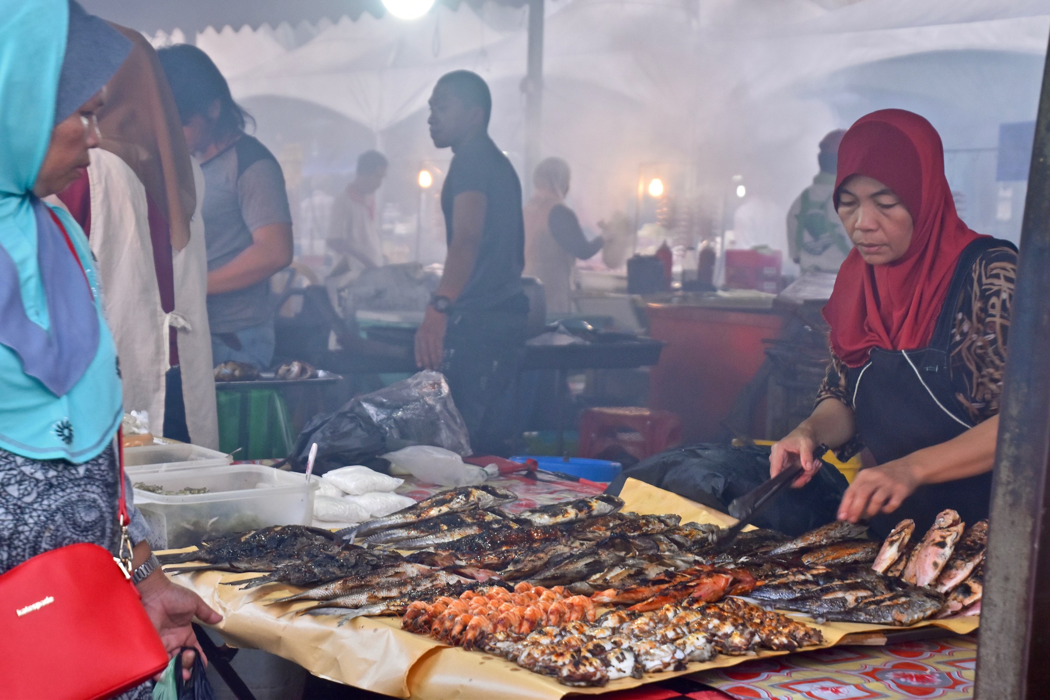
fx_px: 2187
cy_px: 350
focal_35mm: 75
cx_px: 525
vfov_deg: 18.2
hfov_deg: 27.0
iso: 1000
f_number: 4.8
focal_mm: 50
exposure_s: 1/60
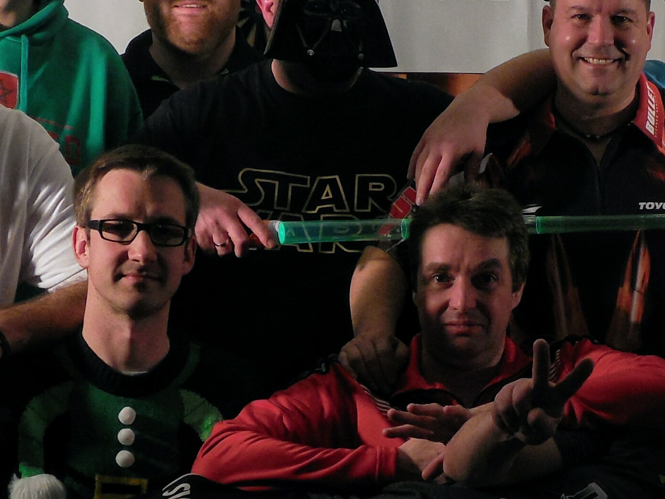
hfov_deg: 14.2
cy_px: 319
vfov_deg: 10.7
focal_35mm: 138
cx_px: 542
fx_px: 2651
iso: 125
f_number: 3.8
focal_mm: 8.2
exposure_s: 1/40
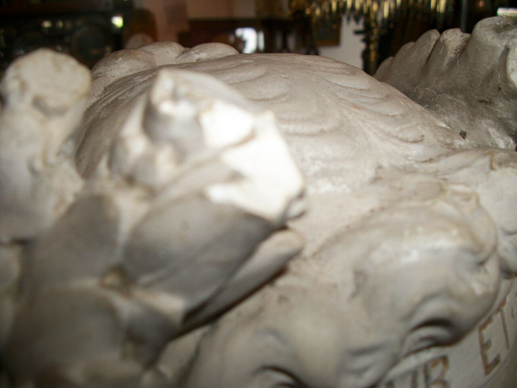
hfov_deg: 56.8
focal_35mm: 32
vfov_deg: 44.2
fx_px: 478
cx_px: 258
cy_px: 194
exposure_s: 1/30
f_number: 2.9
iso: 80
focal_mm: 5.7
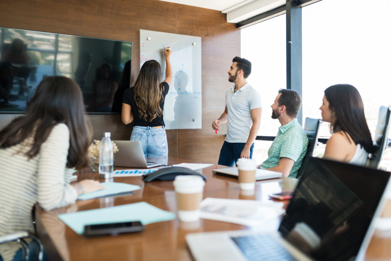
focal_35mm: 35
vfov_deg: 37.9
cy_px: 130
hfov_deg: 54.4
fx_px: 380
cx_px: 196
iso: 400
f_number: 1.8
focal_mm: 35
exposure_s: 1/100
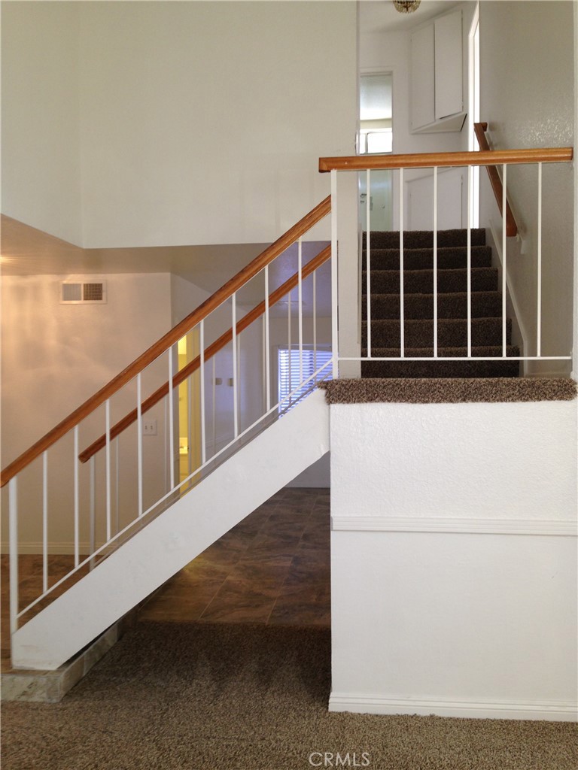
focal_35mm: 33
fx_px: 735
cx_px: 289
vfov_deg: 55.4
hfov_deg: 42.9
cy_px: 385
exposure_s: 1/20
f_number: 2.4
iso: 50
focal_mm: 4.12
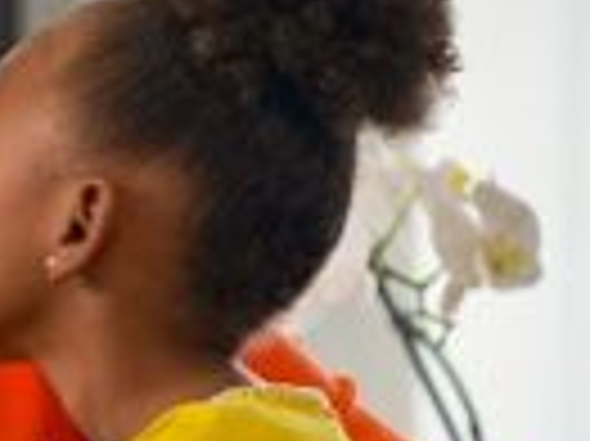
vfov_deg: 2.5
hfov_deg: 3.3
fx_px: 10098
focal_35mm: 593
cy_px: 288
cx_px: -254
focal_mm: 140
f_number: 3.2
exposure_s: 1/125
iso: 800
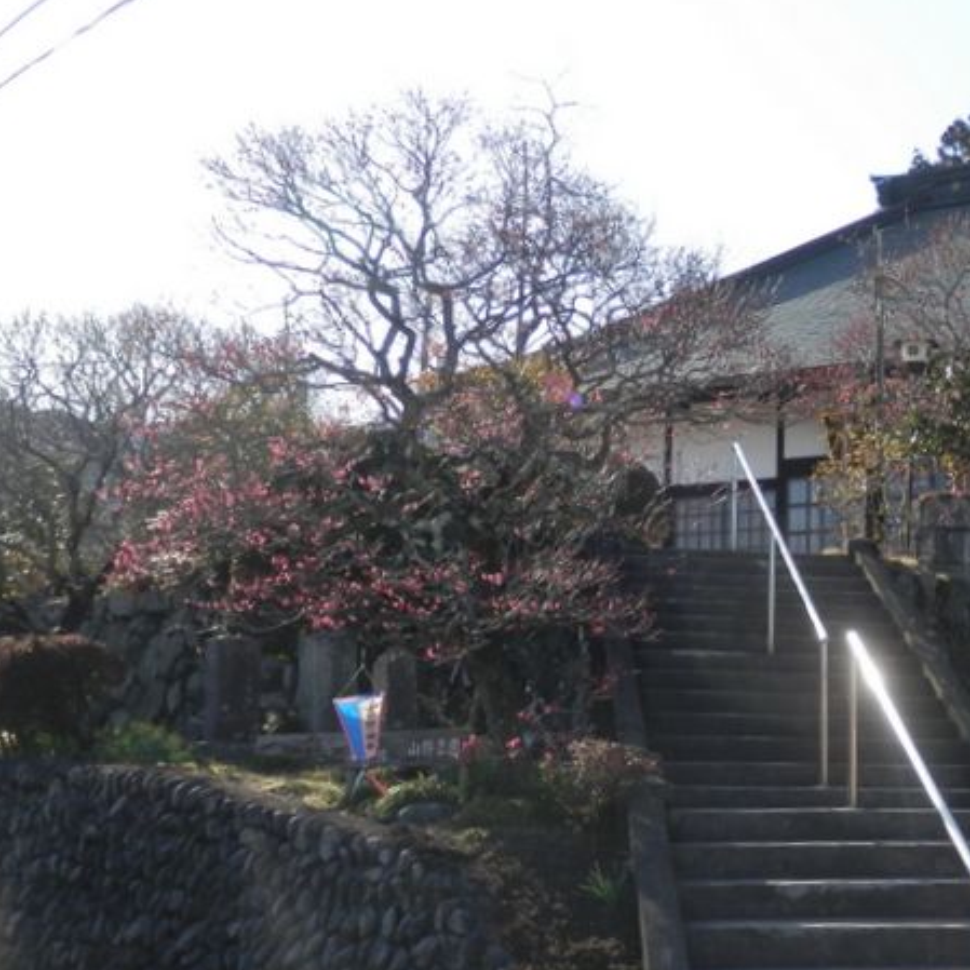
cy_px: 601
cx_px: 849
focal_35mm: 52
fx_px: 1649
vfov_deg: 32.6
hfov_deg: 31.4
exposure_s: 1/400
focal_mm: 6
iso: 80
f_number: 3.4
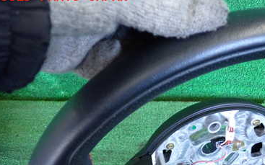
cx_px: 213
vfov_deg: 24.1
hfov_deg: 37.5
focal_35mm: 52
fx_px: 375
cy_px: 149
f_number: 2.3
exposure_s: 1/125
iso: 800
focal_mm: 5.4
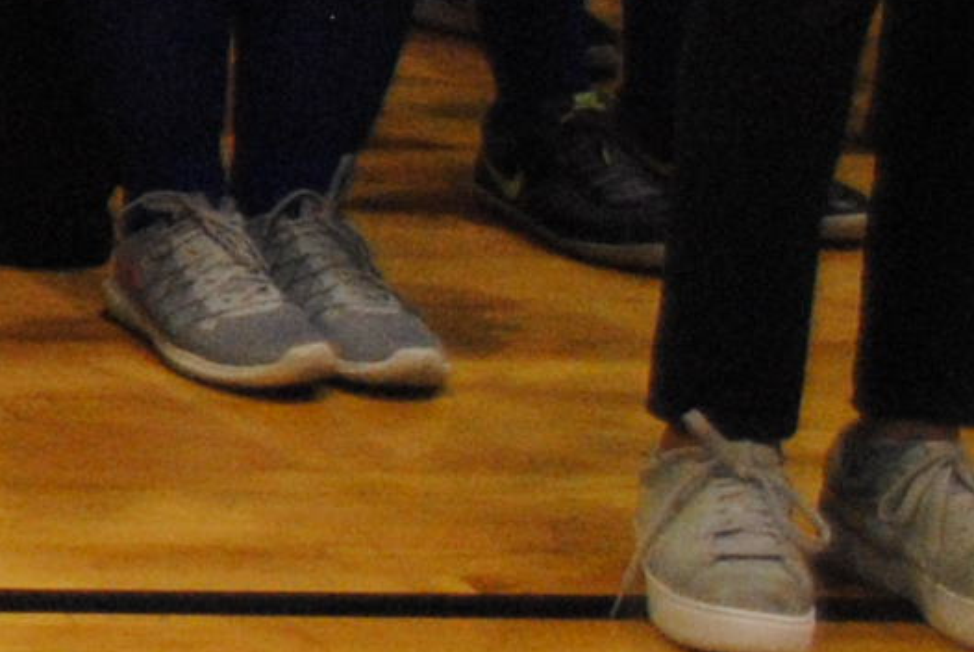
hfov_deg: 7.4
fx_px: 5986
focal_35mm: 221
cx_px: -2550
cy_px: -693
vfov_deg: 6.1
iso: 800
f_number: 3.8
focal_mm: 20
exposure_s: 1/40
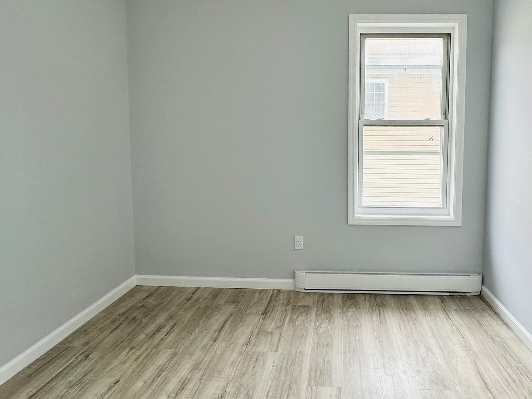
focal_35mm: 21
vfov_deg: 63.0
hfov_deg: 77.6
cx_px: 332
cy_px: 163
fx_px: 323
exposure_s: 1/120
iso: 64
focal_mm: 2.22
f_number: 2.2
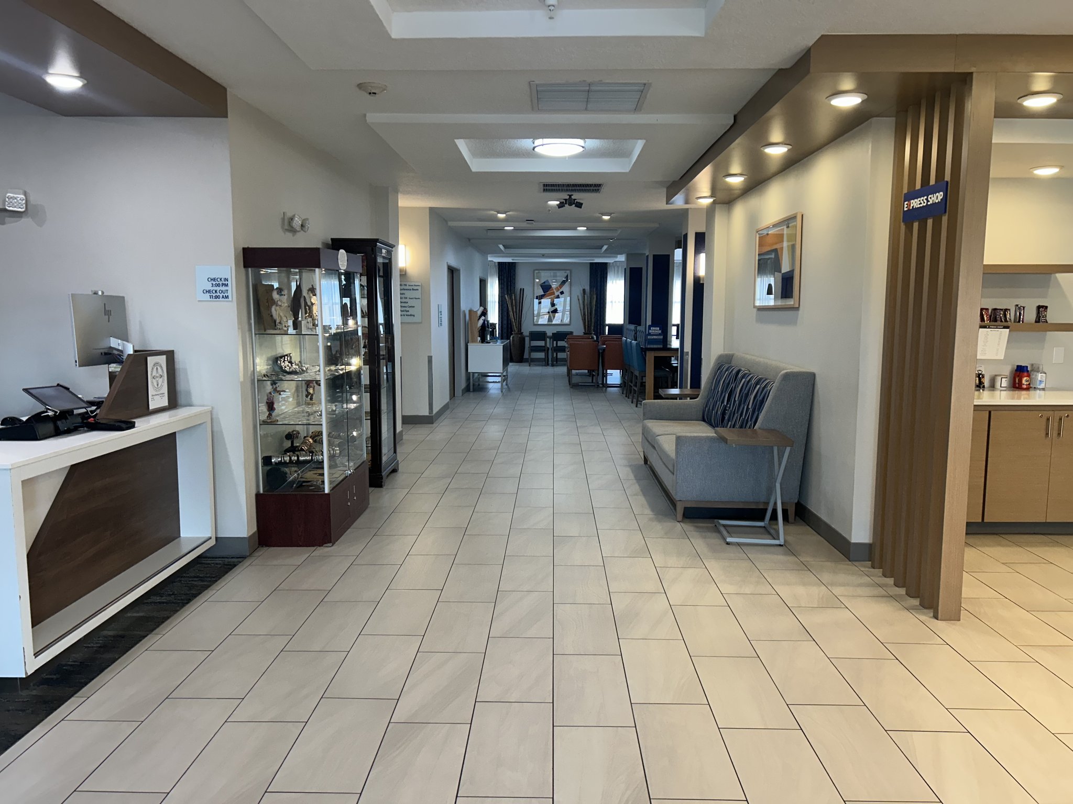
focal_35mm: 26
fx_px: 806
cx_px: 536
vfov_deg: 53.1
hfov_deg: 67.3
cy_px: 402
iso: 100
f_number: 1.5
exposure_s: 1/120
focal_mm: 5.7
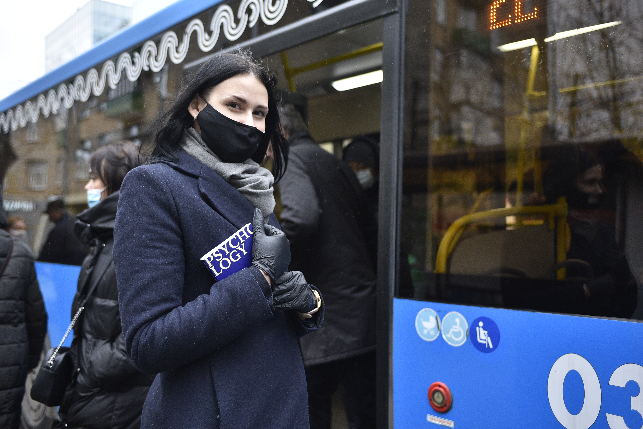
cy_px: 214
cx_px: 322
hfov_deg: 50.7
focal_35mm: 38
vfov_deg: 35.1
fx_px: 679
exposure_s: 1/500
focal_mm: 38
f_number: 3.3
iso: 640
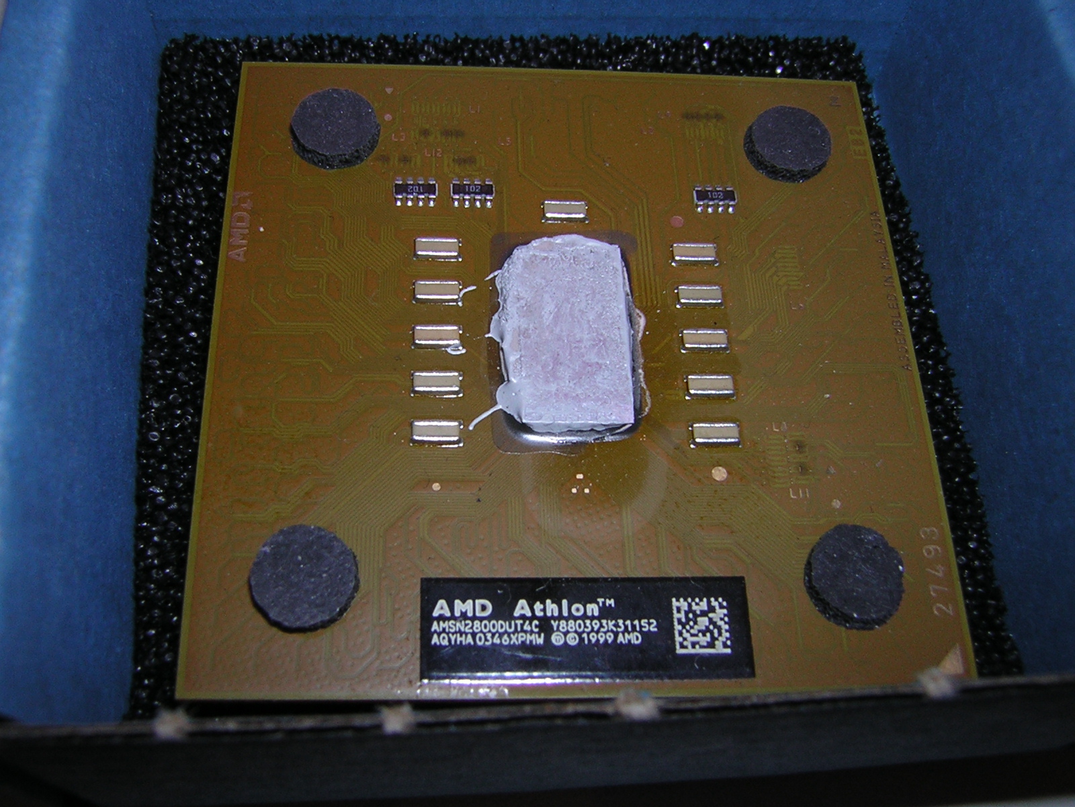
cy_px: 404
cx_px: 538
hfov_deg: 51.4
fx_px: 1118
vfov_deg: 39.7
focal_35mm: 36
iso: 50
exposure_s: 1/60.1
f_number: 5.2
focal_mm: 4.7
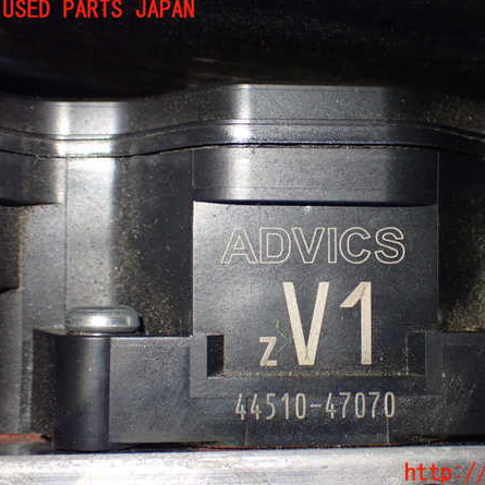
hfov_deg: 30.3
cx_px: 324
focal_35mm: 56
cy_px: 242
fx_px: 888
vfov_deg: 30.6
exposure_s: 1/125
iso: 800
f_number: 3.1
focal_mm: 8.4
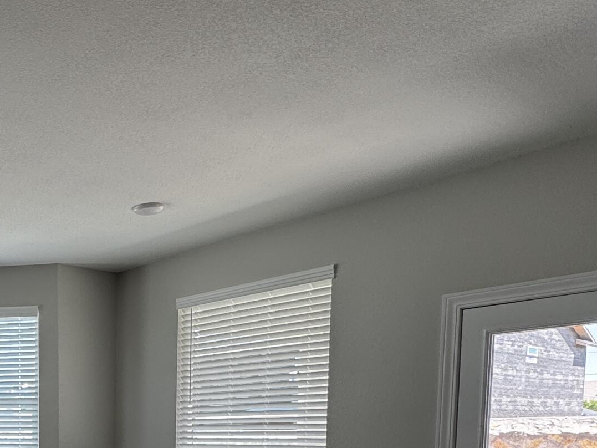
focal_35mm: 39
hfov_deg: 41.4
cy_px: 493
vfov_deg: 32.4
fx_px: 673
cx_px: -6
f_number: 2.2
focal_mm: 2.22
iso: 40
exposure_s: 1/120
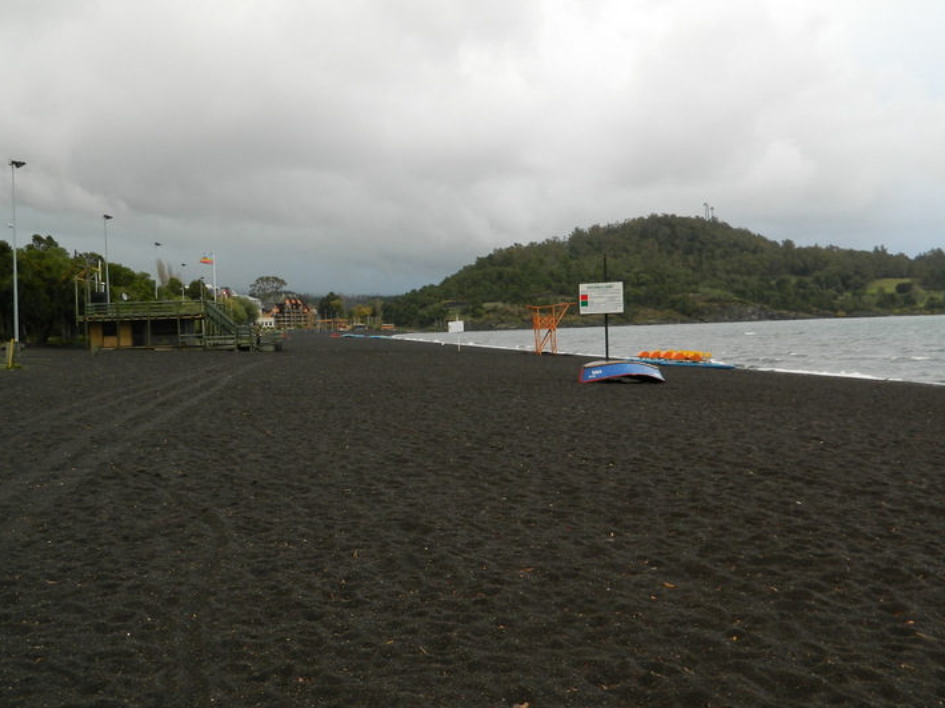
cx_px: 413
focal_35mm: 35
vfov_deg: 40.6
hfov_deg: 52.5
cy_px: 329
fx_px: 955
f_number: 3.2
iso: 80
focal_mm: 5.6
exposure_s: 1/30
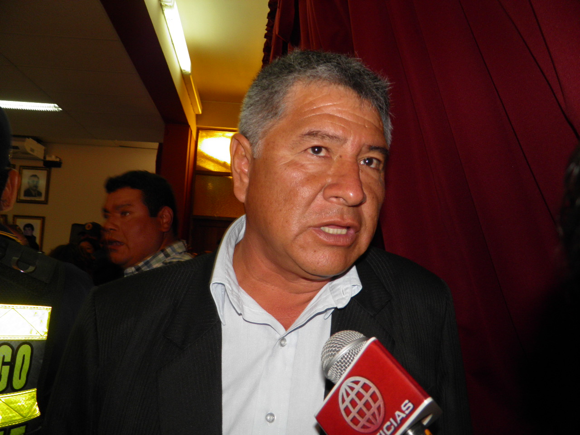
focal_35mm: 28
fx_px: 469
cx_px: 290
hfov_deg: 63.4
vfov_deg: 49.7
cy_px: 218
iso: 100
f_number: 2.8
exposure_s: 1/30
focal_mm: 4.9
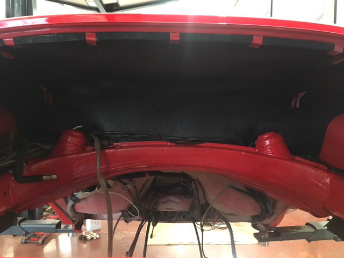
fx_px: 288
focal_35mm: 29
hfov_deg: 61.7
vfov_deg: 48.2
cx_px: 172
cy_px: 129
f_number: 2.2
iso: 250
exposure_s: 1/17
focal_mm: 4.15
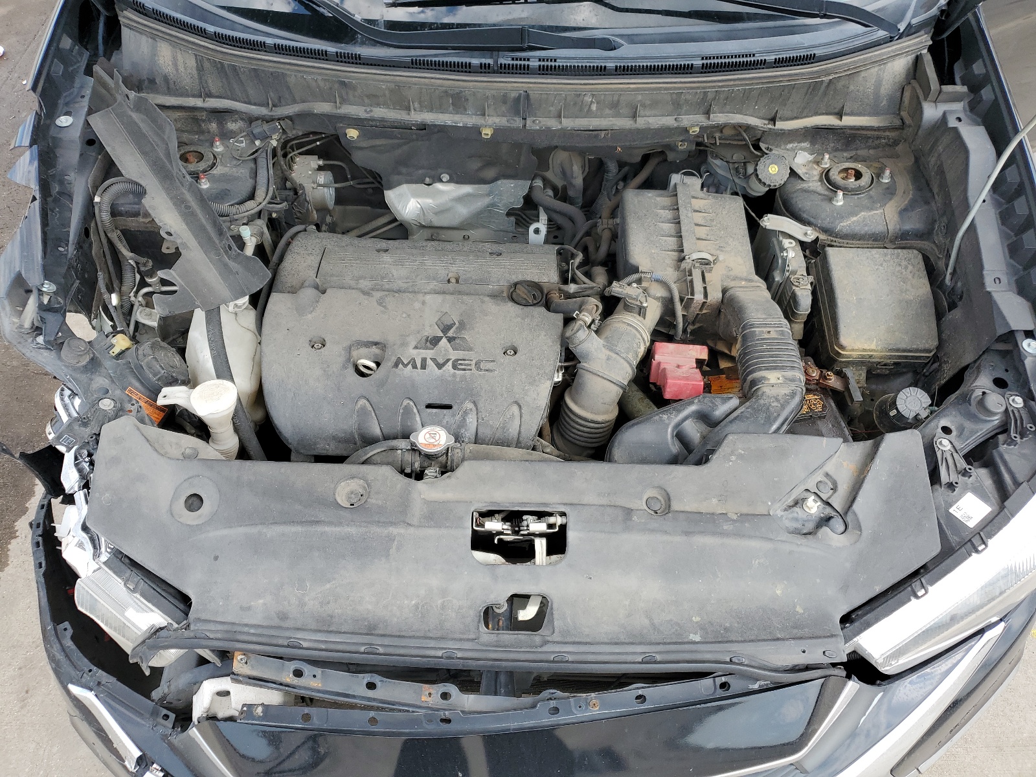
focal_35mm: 26
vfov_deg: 53.1
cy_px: 388
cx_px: 518
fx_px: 778
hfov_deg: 67.3
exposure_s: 1/714
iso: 50
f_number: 1.5
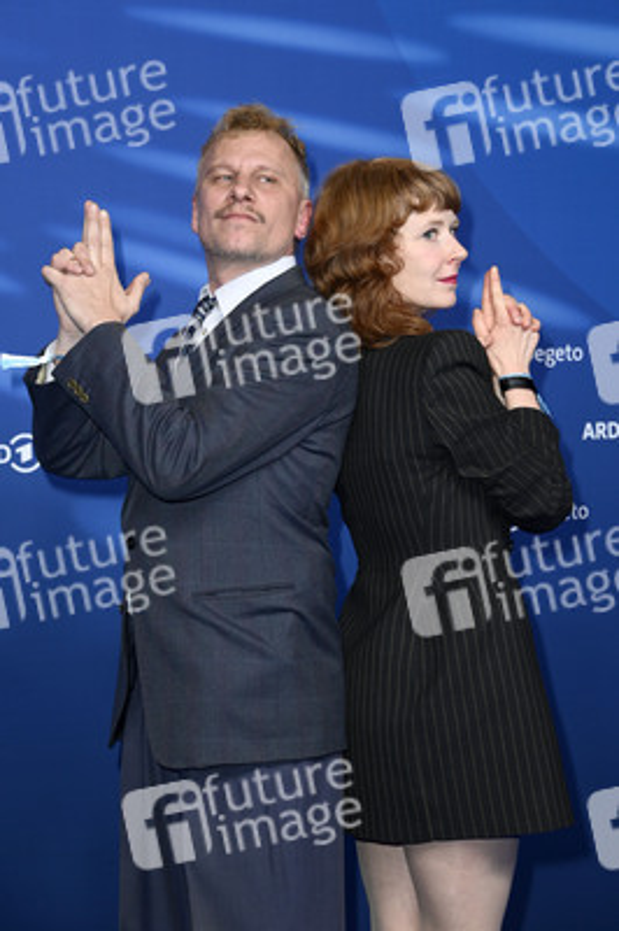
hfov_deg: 15.2
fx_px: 2325
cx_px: 310
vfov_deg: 22.6
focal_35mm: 90
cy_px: 466
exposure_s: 1/250
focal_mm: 90
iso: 800
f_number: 5.6
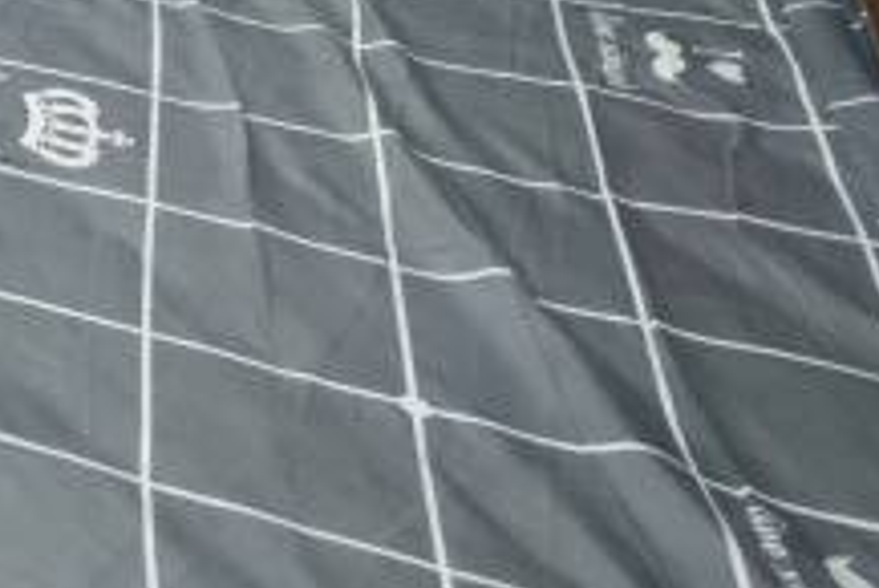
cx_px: -721
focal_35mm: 92
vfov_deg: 14.1
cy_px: -239
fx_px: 2248
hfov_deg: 17.7
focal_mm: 6.72
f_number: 1.69
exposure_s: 1/100
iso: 337
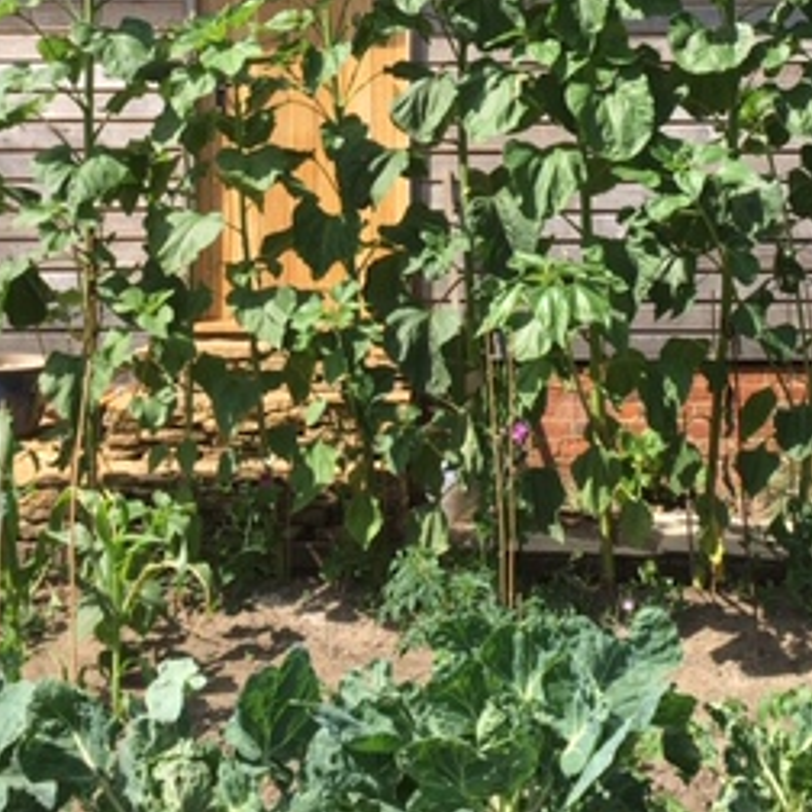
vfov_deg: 25.7
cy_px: 93
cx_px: 509
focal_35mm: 65
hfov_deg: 26.4
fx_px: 1725
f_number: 2.2
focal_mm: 4.15
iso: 25
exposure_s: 1/818
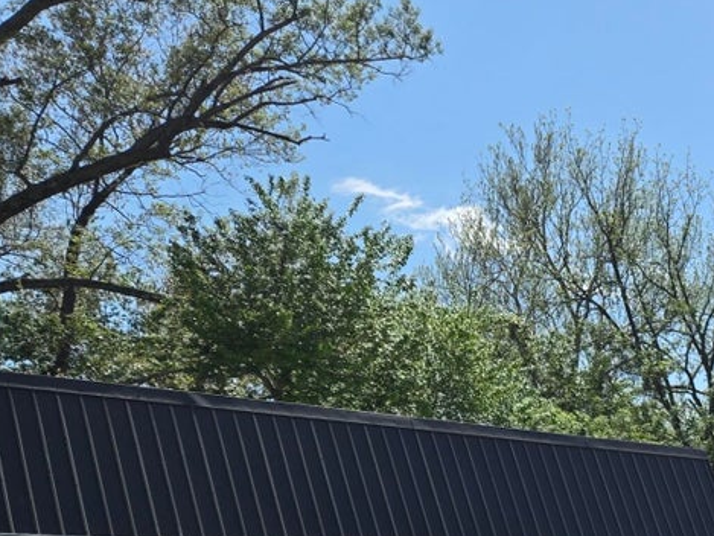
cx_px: 1001
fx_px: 1382
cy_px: 679
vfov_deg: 20.2
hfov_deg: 24.2
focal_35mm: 67
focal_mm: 5.4
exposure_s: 1/2921
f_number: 1.8
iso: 32
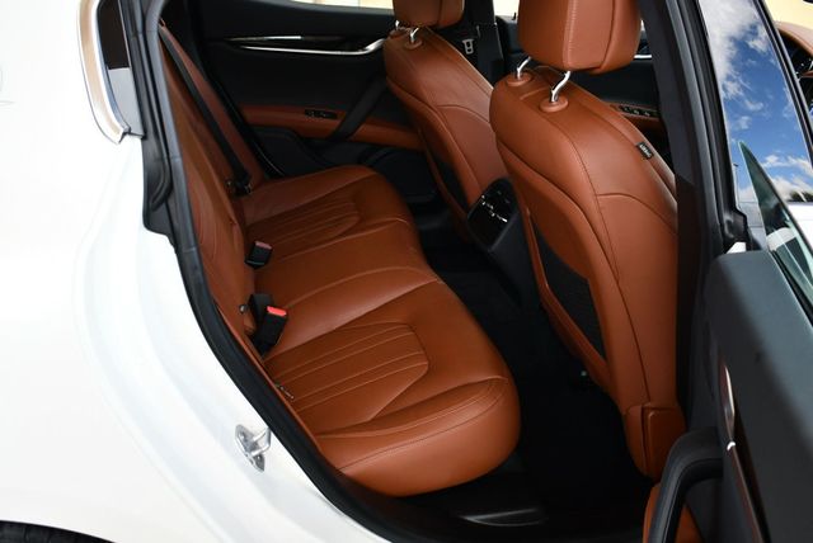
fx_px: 814
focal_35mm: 36
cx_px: 406
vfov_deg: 36.9
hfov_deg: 53.1
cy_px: 272
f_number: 4
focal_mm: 18
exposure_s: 1/250
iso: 400
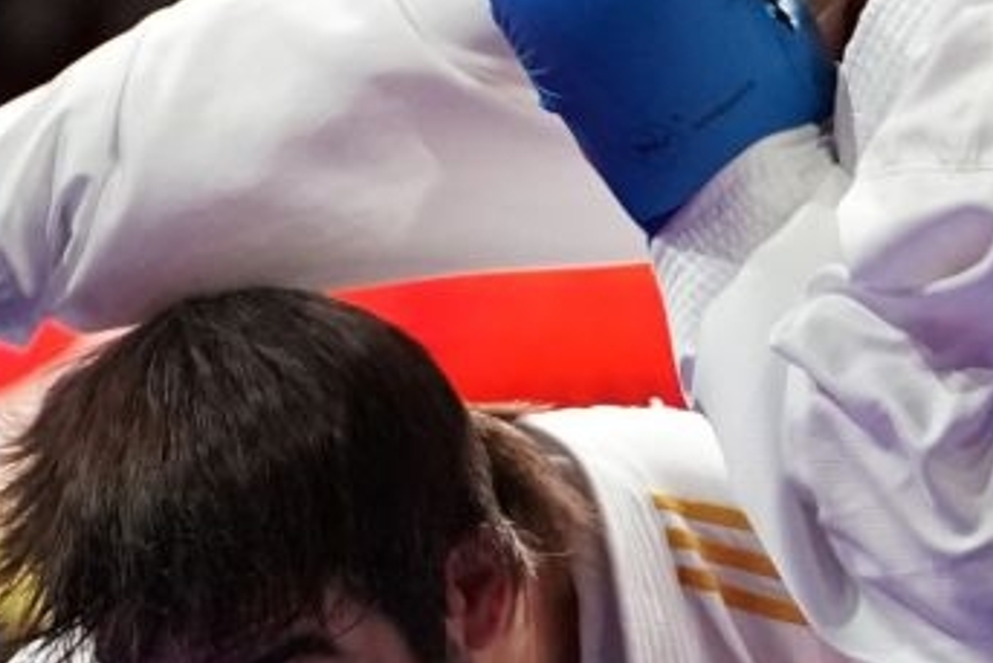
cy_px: 182
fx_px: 22268
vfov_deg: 1.7
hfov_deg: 2.6
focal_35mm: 807
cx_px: 527
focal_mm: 154
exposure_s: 1/1000
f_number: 2.8
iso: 5000
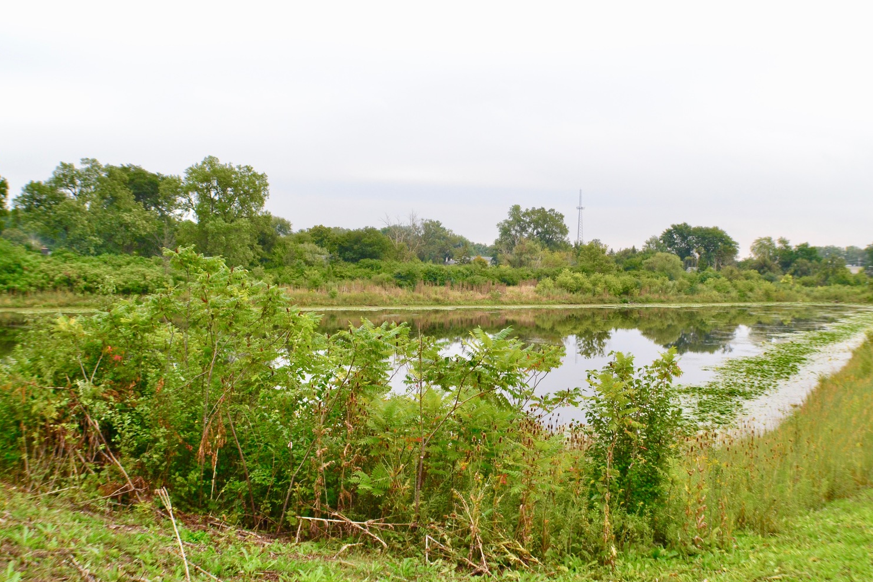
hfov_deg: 42.7
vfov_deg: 29.2
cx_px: 463
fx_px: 1115
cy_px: 289
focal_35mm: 46
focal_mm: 28
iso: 400
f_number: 9
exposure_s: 1/125
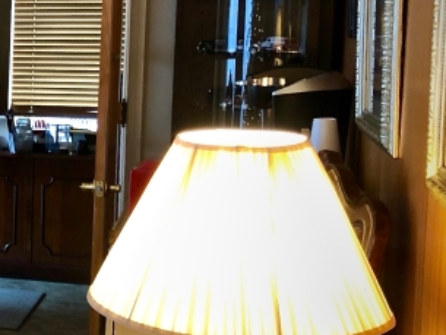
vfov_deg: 15.7
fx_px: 1212
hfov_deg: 17.9
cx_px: -282
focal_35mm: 94
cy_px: 159
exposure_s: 1/15
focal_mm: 4
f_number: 1.8
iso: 50
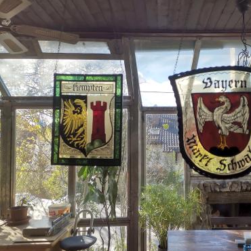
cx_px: 173
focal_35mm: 33
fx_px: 271
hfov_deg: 48.7
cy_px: 129
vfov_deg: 49.7
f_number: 1.8
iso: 50
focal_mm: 4.75
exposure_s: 1/422
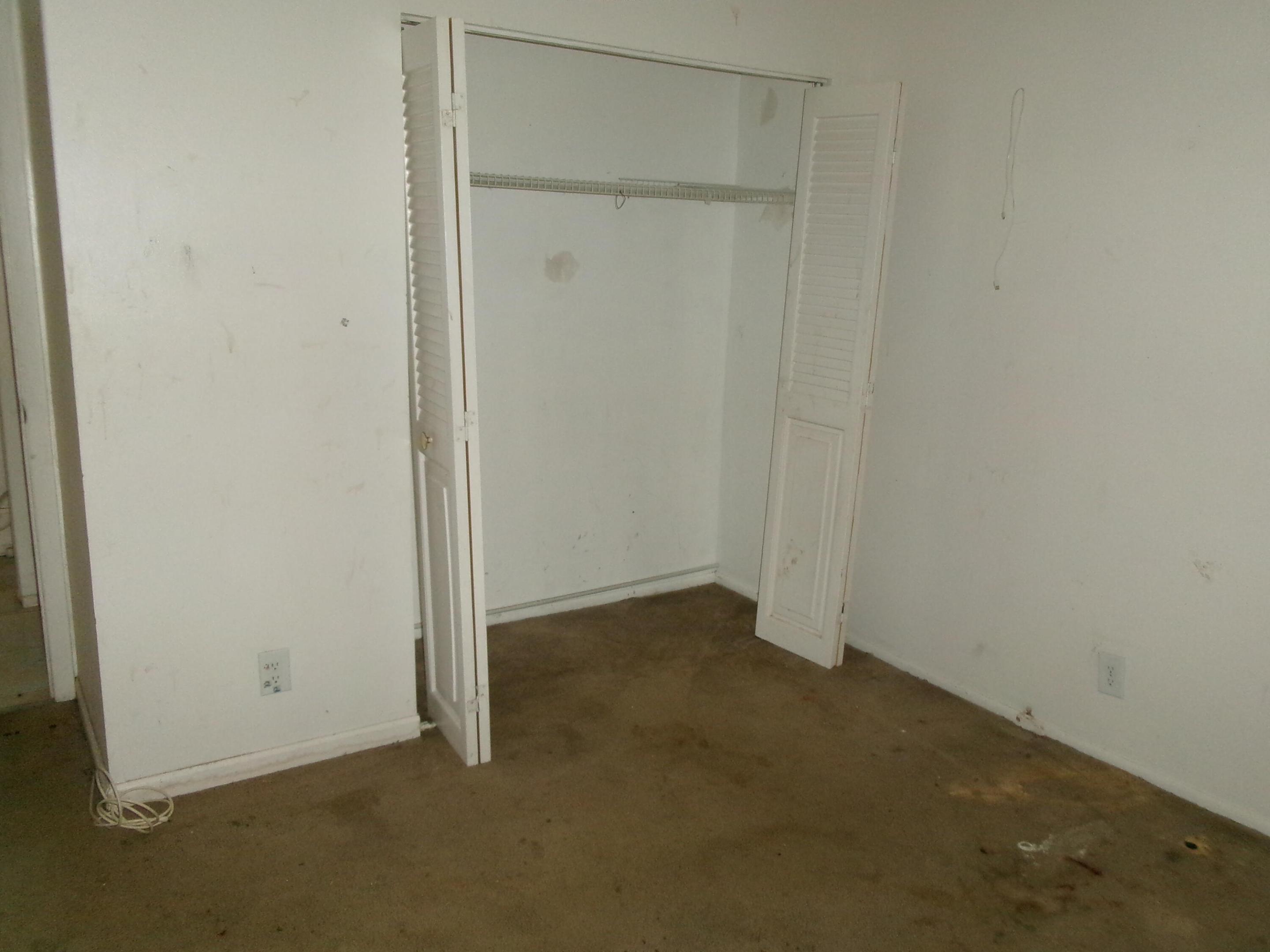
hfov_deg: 63.4
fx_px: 1027
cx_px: 635
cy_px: 476
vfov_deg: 49.7
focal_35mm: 28
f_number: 3.9
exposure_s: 1/34
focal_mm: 5.1
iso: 500
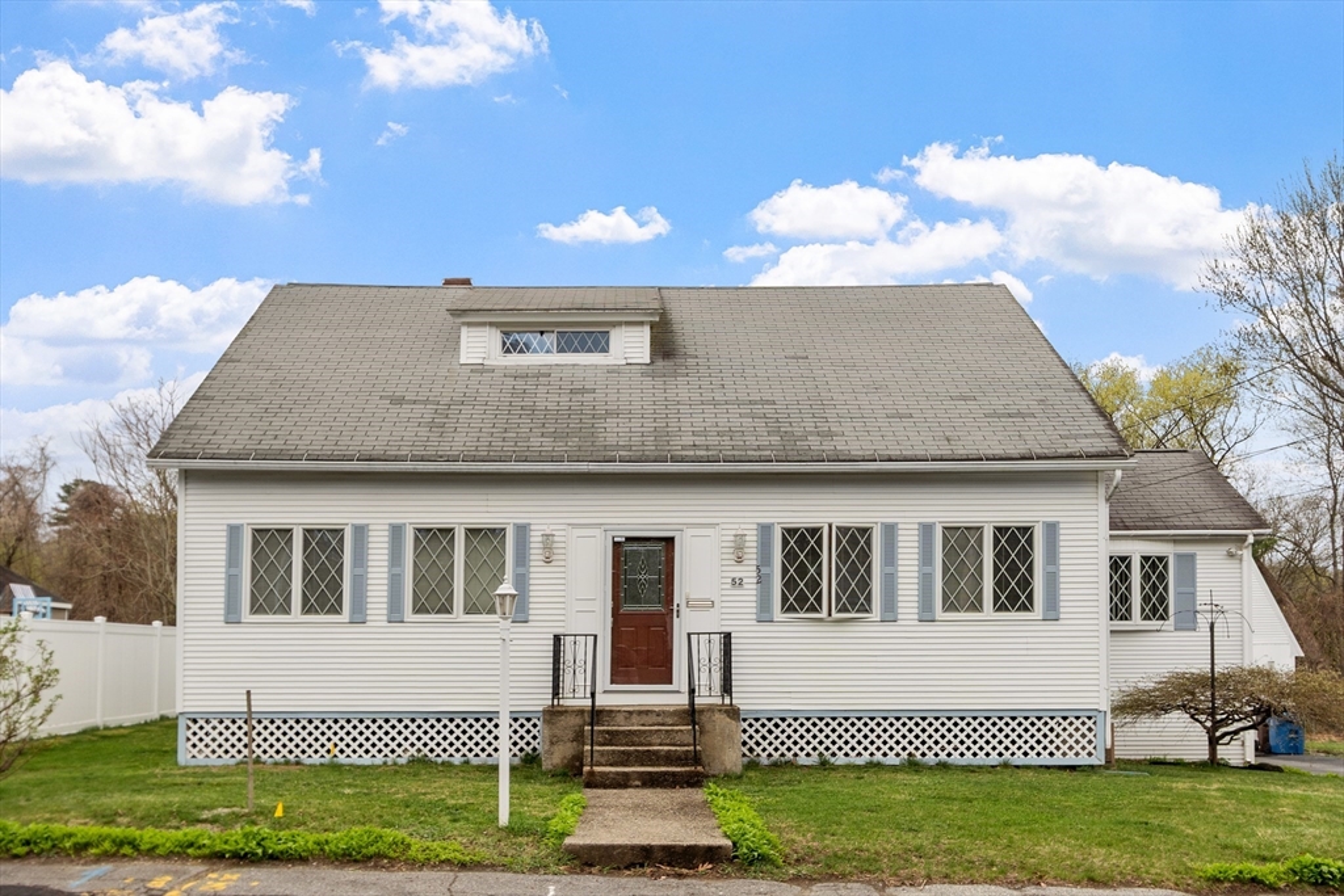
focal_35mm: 30
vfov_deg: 43.6
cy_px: 448
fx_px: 1120
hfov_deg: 61.9
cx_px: 672
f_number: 8
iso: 200
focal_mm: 20
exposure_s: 1/125
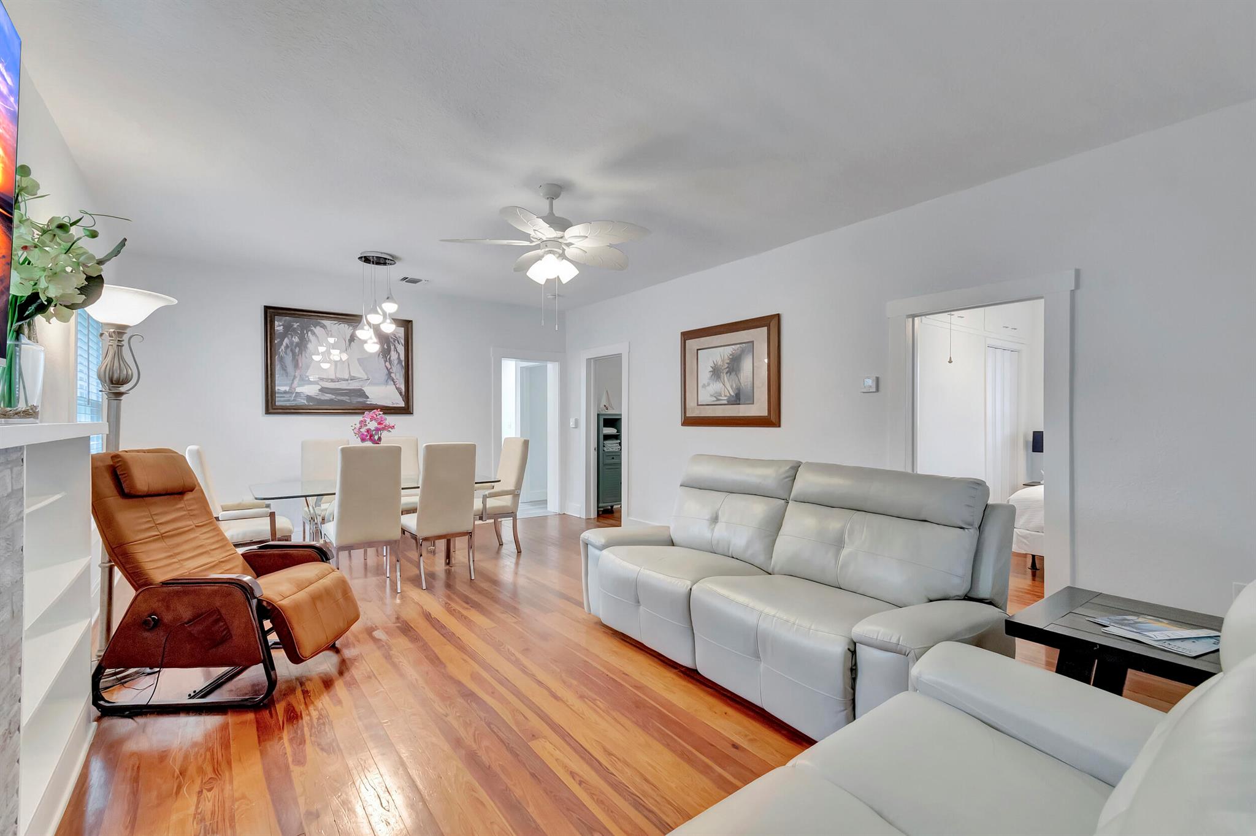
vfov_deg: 77.3
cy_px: 418
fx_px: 523
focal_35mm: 15
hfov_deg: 100.4
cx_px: 628
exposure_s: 1/15
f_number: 8
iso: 2800
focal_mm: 10
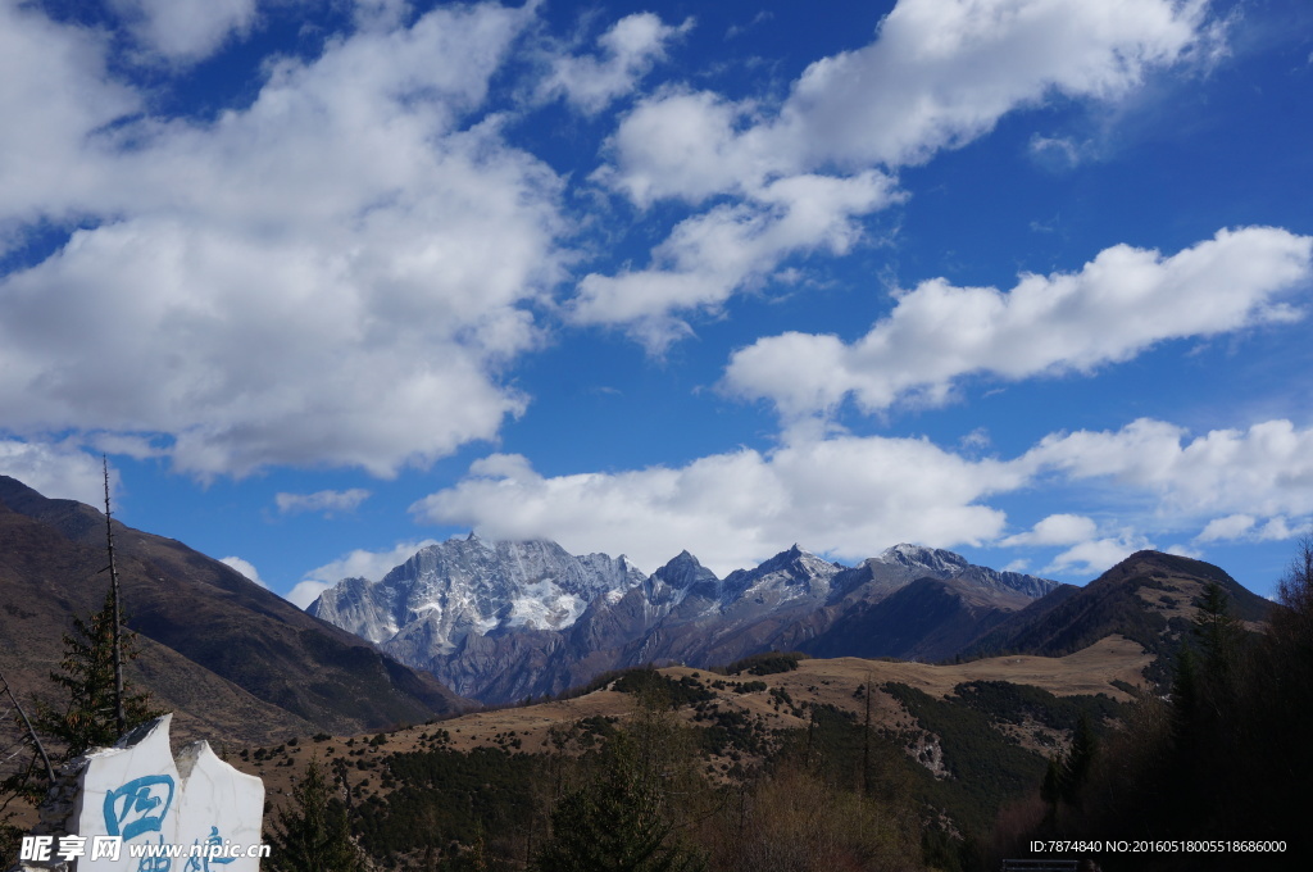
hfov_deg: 48.0
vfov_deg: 32.9
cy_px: 436
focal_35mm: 40
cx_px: 656
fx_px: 1475
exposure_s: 1/200
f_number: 13
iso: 100
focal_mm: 27
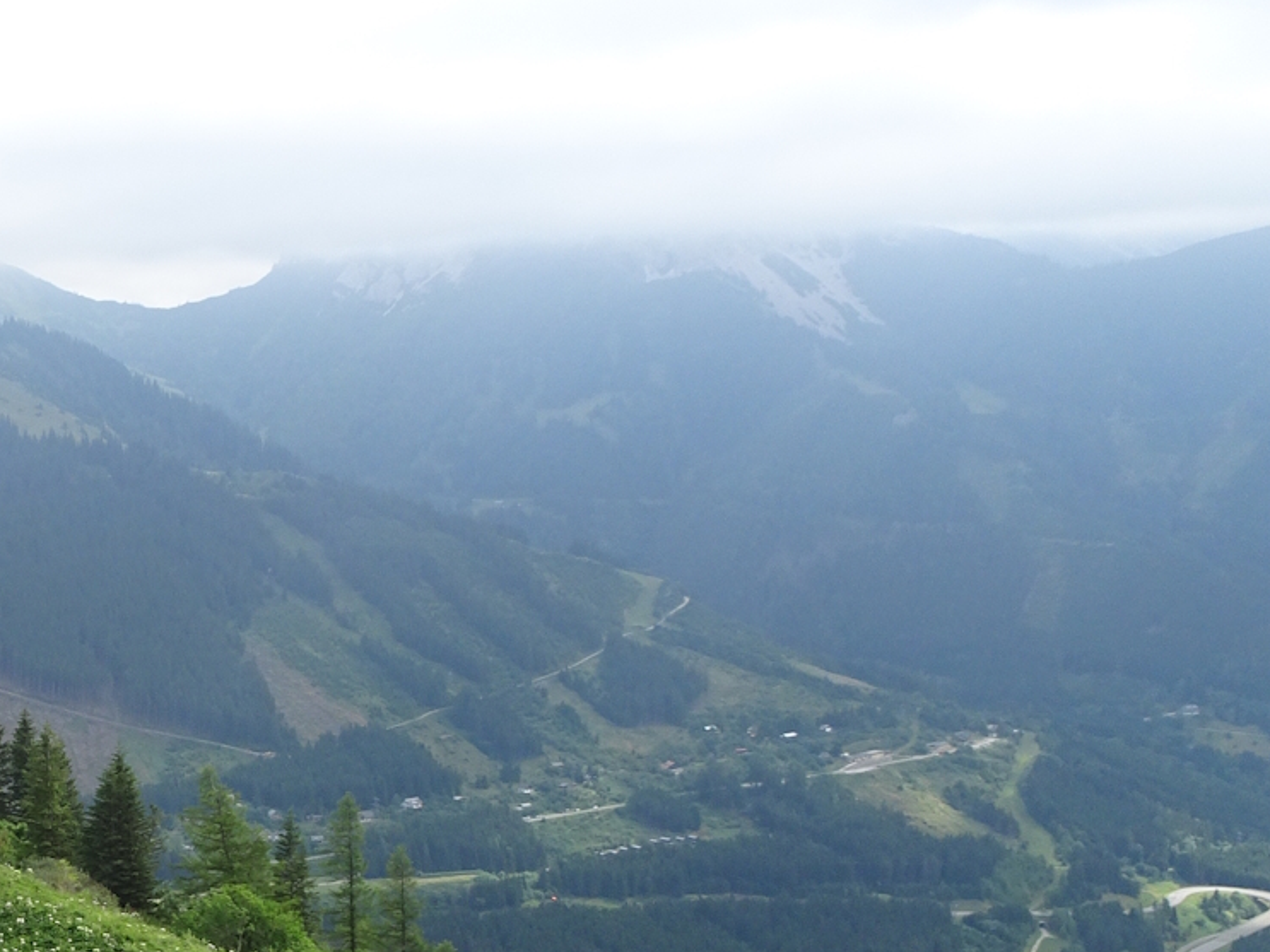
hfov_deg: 27.8
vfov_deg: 23.2
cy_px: 808
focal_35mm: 62
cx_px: -210
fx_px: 2274
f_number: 3.5
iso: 80
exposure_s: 1/500
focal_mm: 4.1
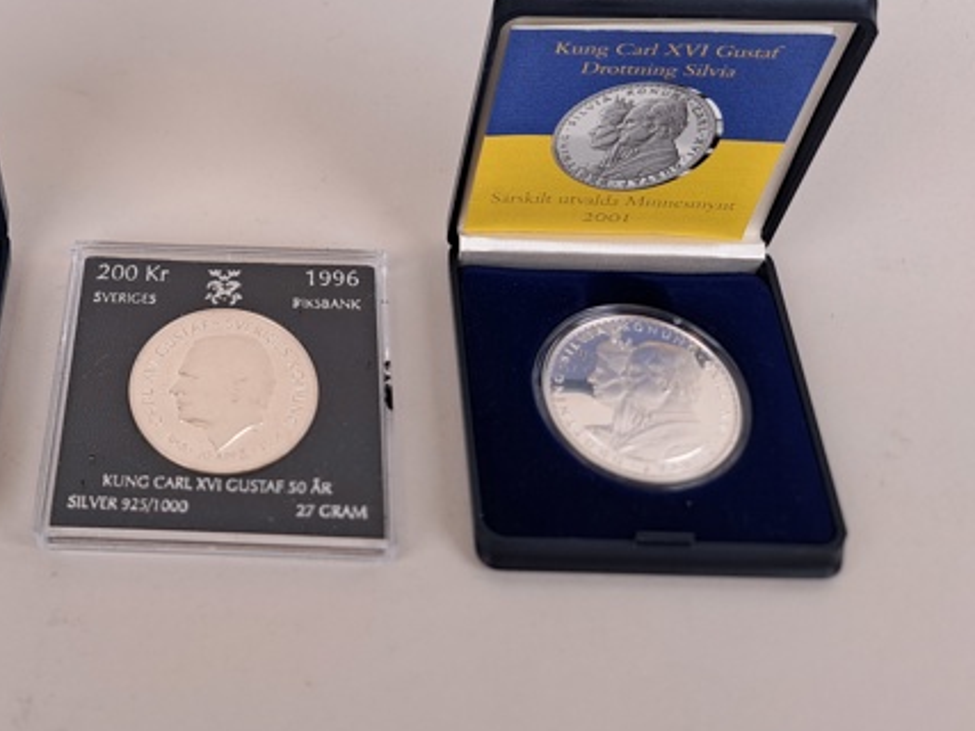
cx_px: 208
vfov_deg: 31.9
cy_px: 231
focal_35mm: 45
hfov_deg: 40.5
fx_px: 1267
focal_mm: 5.23
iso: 50
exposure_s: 1/120
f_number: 1.8
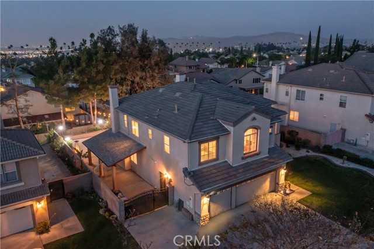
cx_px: 187
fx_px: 291
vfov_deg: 46.4
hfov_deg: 65.5
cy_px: 124
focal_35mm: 28
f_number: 4
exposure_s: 1/6
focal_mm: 10.26
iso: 800
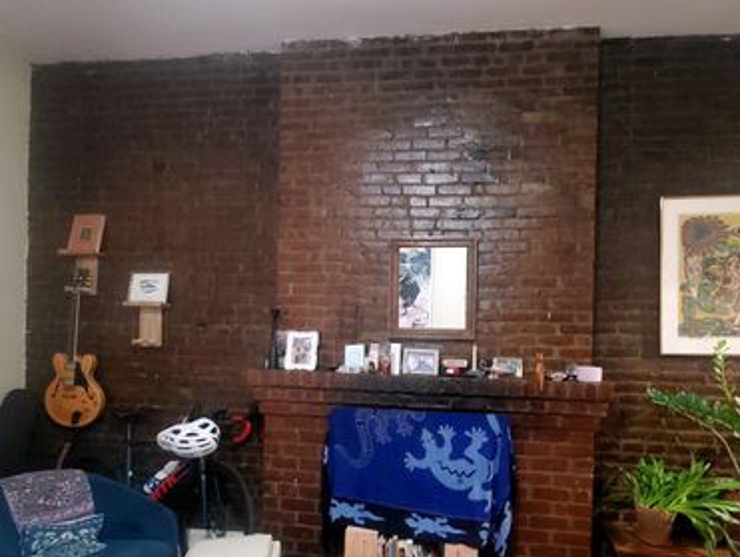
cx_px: 423
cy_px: 323
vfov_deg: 63.2
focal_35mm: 21
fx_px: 449
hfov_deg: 78.5
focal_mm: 1.8
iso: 1250
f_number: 2.2
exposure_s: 1/10
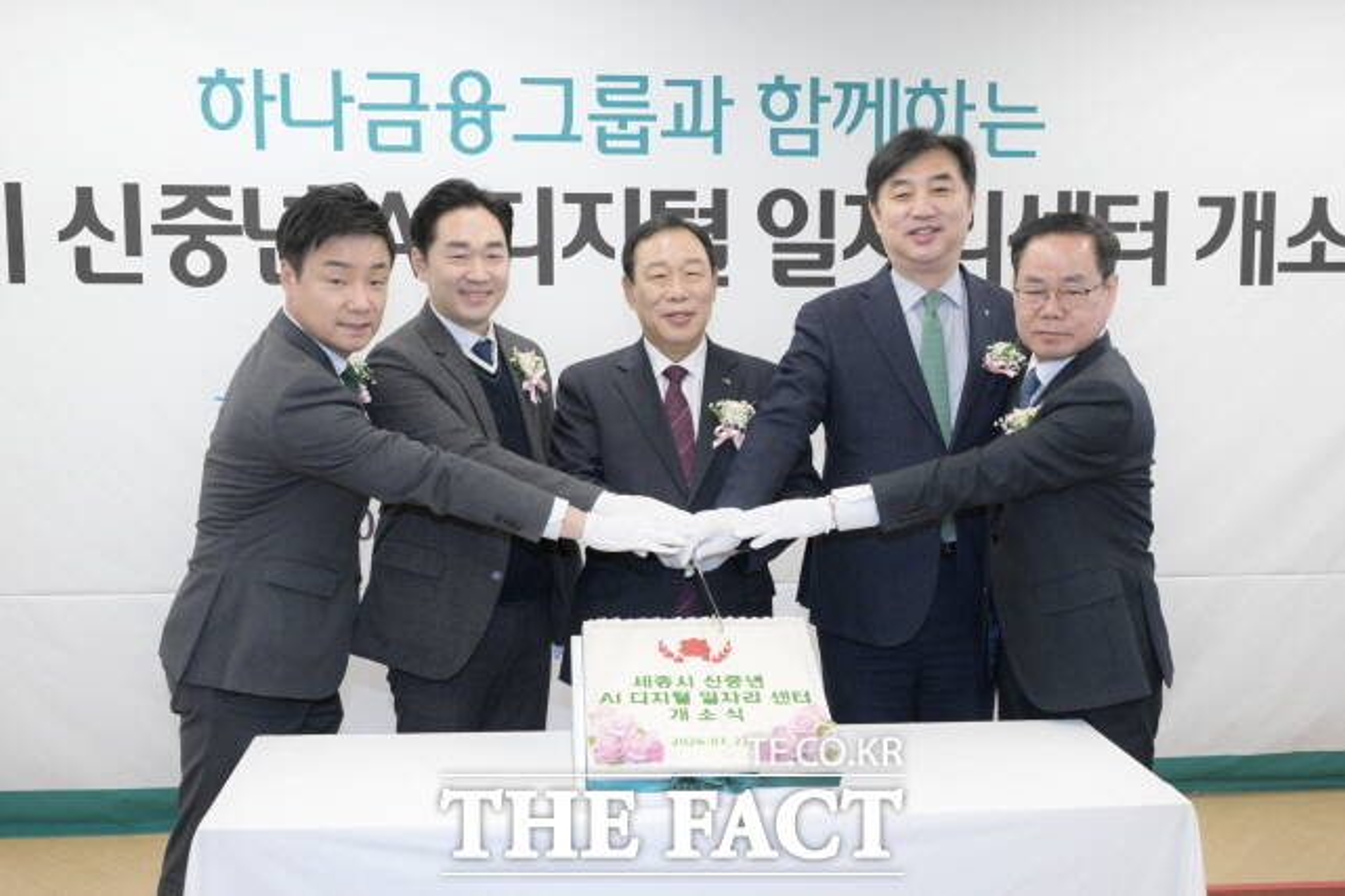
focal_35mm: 28
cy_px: 448
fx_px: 1027
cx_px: 672
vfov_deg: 47.1
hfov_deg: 66.4
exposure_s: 1/200
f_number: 7.1
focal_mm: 27.5
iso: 2000
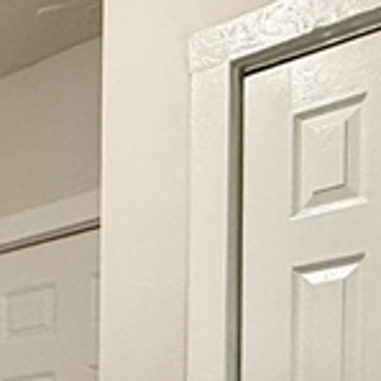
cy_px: 568
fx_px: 1058
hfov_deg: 18.5
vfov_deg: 18.2
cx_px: -159
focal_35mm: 85
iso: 400
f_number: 2.2
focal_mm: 2.22
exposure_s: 1/60
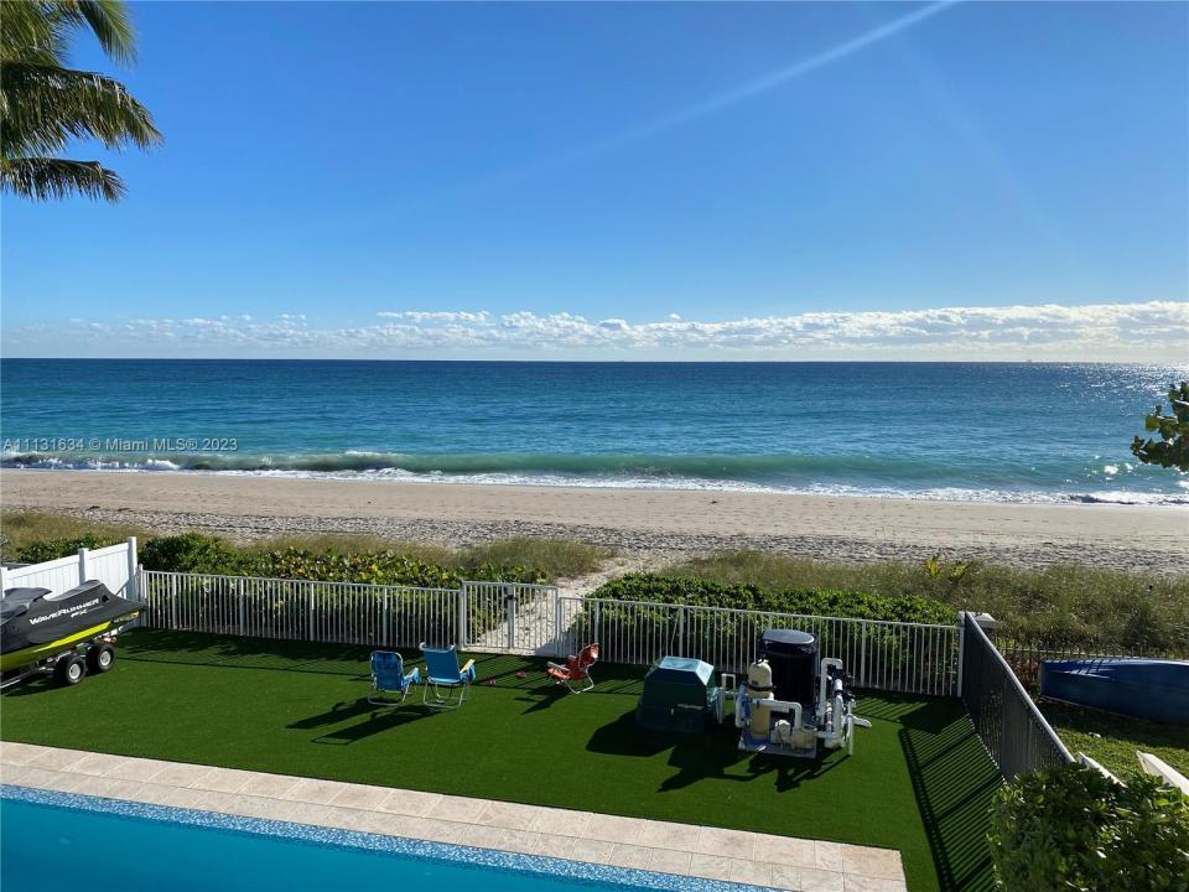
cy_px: 446
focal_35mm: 26
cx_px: 594
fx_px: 893
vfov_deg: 53.1
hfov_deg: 67.3
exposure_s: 1/5025
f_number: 1.8
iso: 32
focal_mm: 4.25
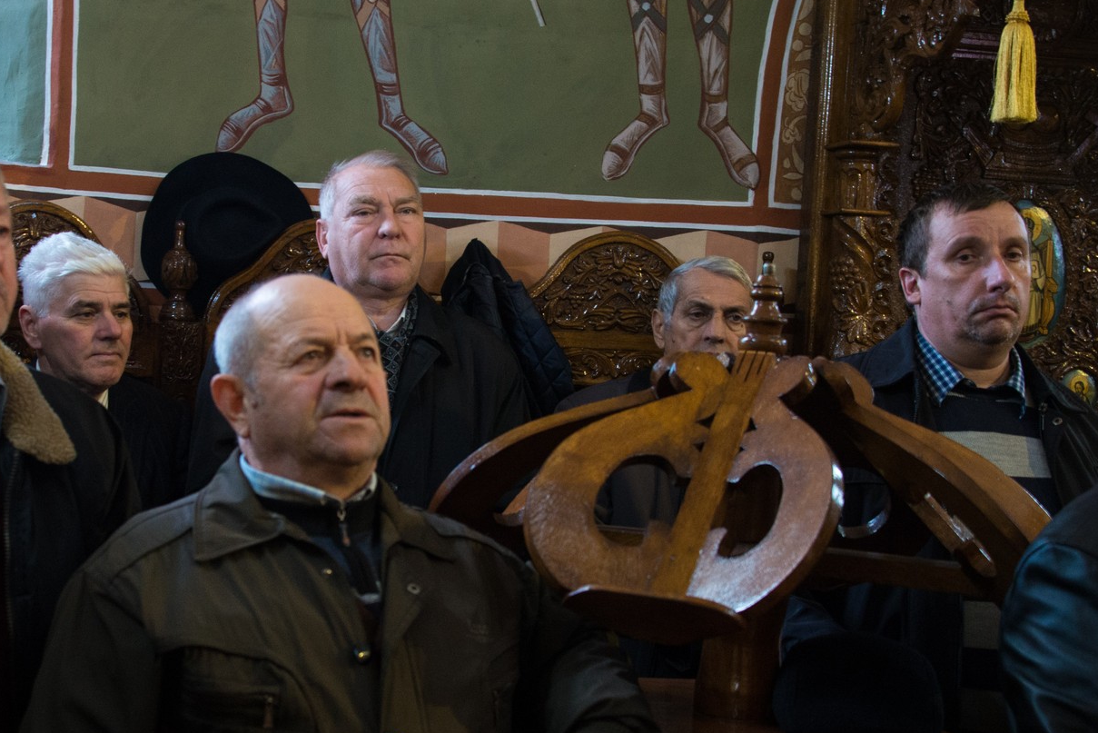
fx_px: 1739
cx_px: 420
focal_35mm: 57
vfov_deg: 23.8
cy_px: 421
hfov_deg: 34.9
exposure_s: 1/40
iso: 2000
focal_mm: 36
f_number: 4
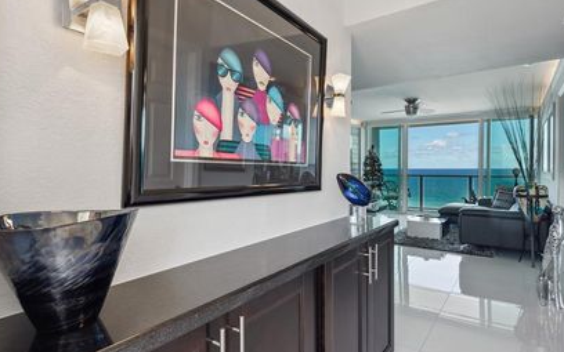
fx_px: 307
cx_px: 308
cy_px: 173
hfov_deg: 84.8
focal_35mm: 20
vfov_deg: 59.6
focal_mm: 16
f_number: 8
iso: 250
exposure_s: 1/40
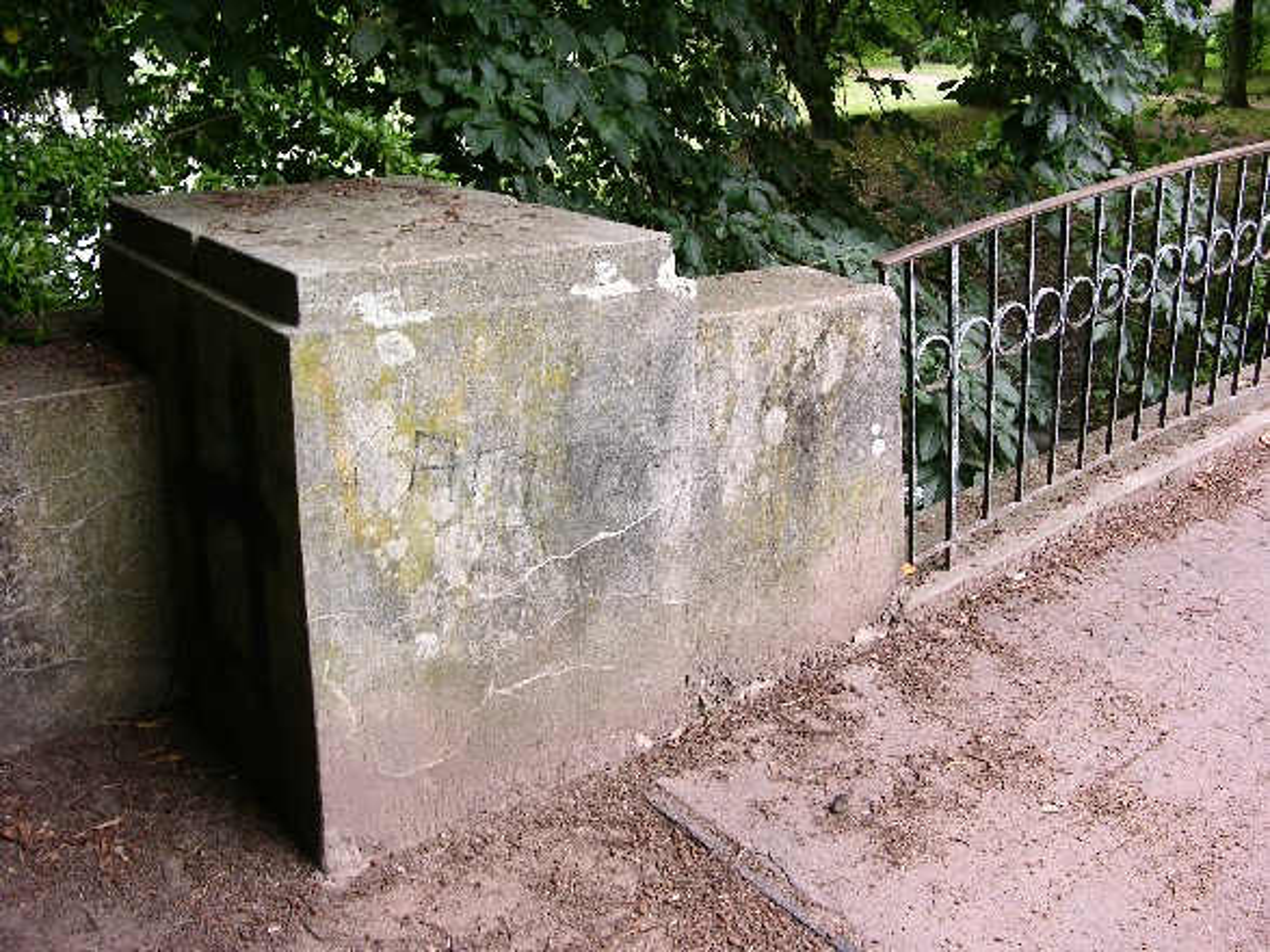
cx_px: 635
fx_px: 1284
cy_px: 476
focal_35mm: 35
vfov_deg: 40.7
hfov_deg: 52.6
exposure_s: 1/25.8
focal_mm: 8.9
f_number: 3.2
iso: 50
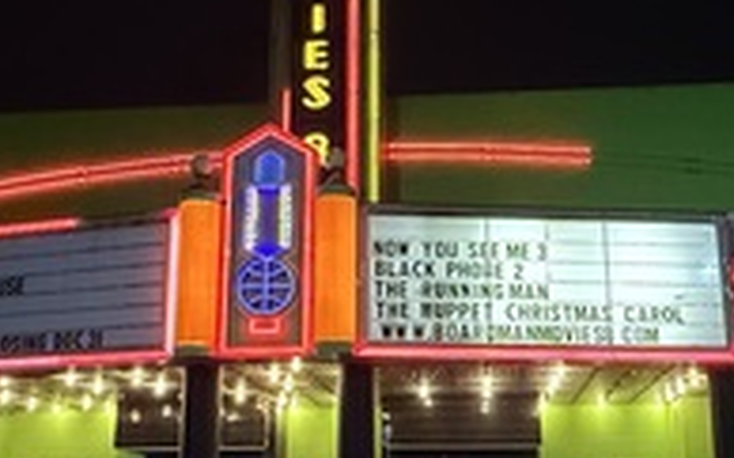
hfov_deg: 41.1
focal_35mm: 49
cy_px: 269
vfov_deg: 26.3
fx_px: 980
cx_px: 390
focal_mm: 2.22
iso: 800
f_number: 2.2
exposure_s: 1/60
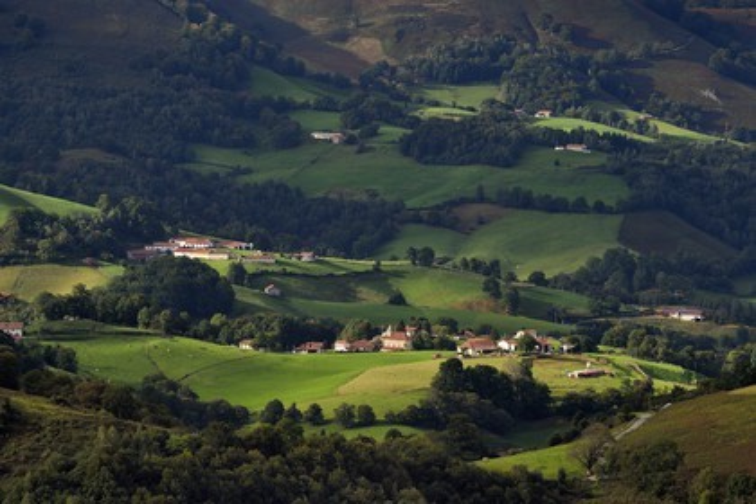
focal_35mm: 200
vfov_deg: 6.9
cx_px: 378
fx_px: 4200
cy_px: 252
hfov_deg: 10.3
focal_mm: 200
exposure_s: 1/250
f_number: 10
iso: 200
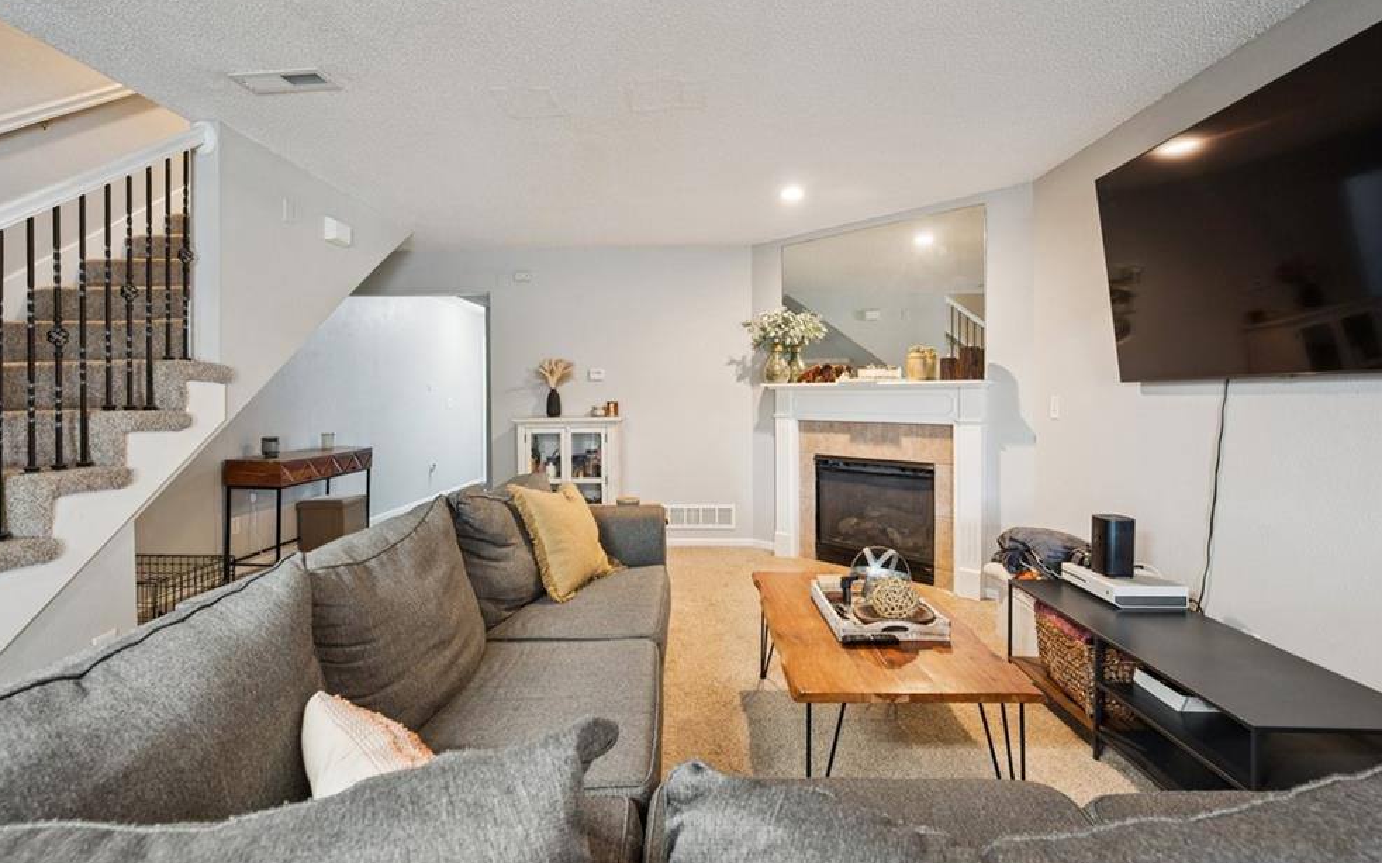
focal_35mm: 17
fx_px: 640
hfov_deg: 94.4
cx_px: 685
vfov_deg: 67.9
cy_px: 416
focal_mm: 16
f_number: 6.3
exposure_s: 1/8
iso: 640
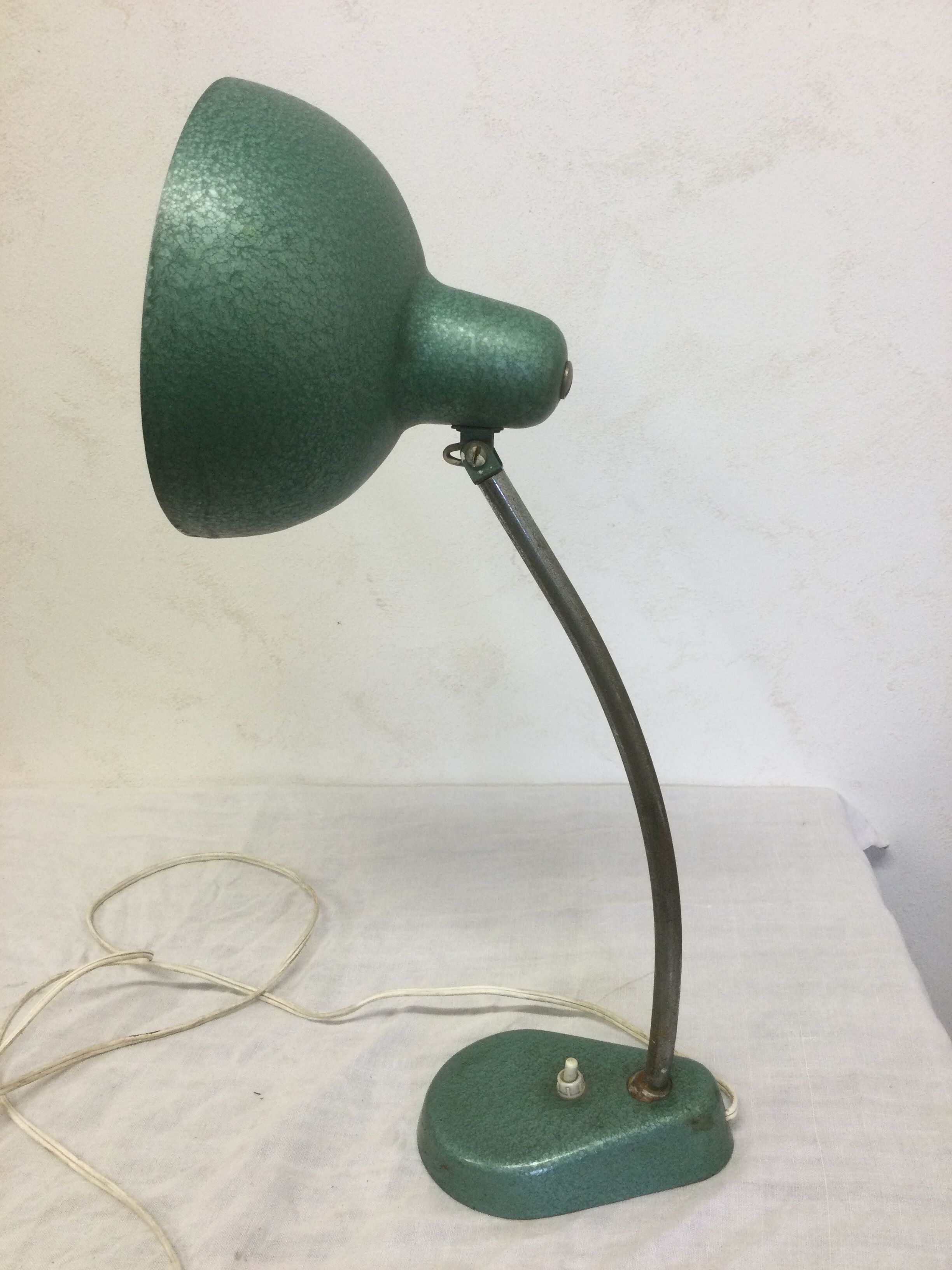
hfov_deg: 45.4
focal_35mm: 31
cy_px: 635
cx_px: 476
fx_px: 1137
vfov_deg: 58.4
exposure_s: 1/33
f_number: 2.4
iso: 40
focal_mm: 3.3
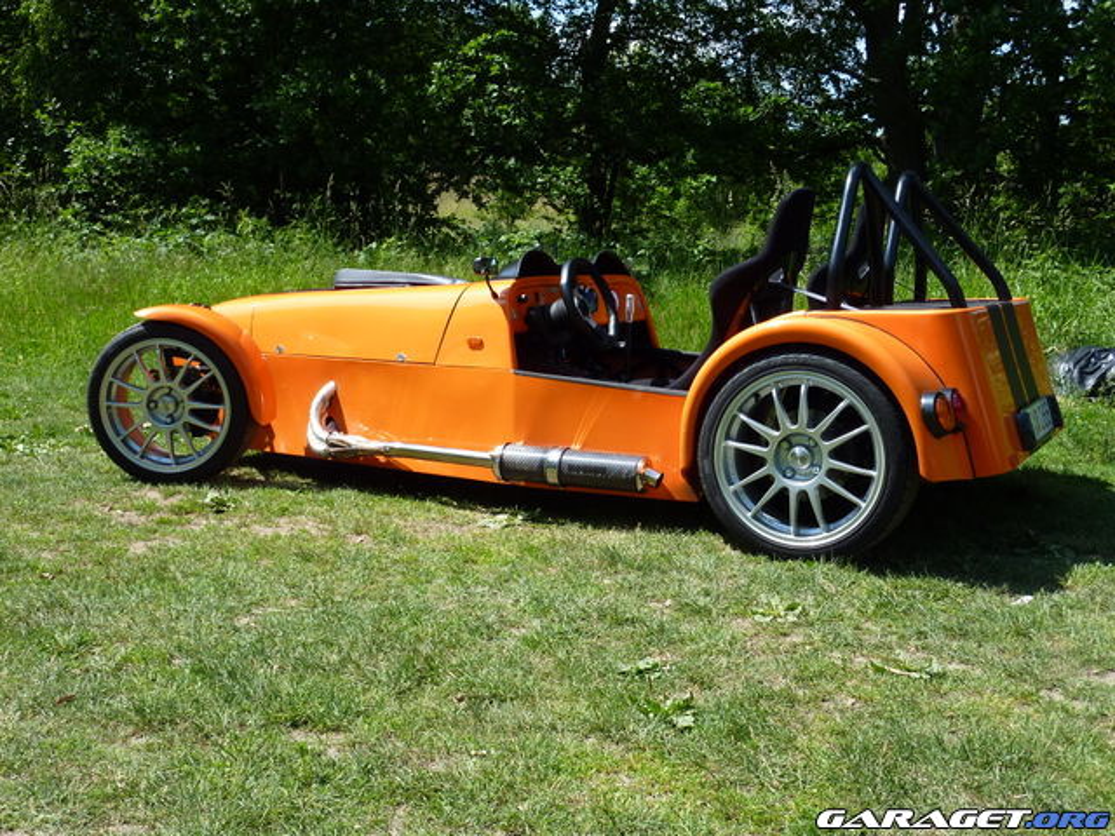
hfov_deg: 44.8
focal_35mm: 42
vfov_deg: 34.3
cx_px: 558
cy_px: 418
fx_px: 1353
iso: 80
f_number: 4
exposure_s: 1/320
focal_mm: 6.9
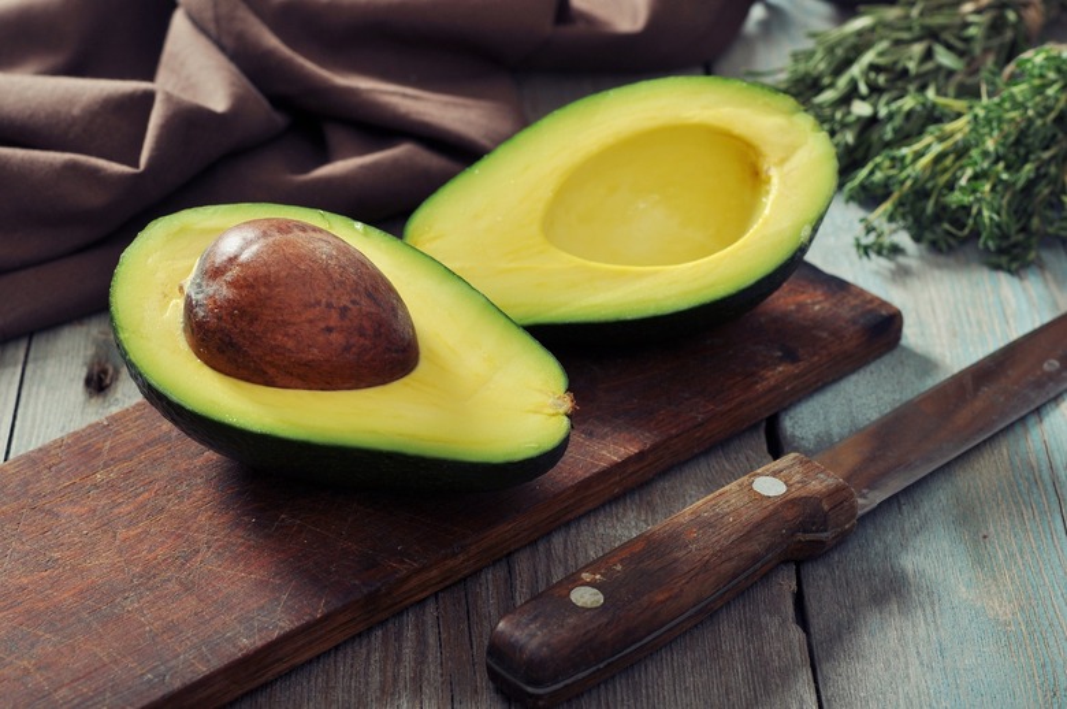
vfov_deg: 15.2
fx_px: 2664
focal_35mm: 90
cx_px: 534
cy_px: 354
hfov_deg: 22.6
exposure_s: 1/160
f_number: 8
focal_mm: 60
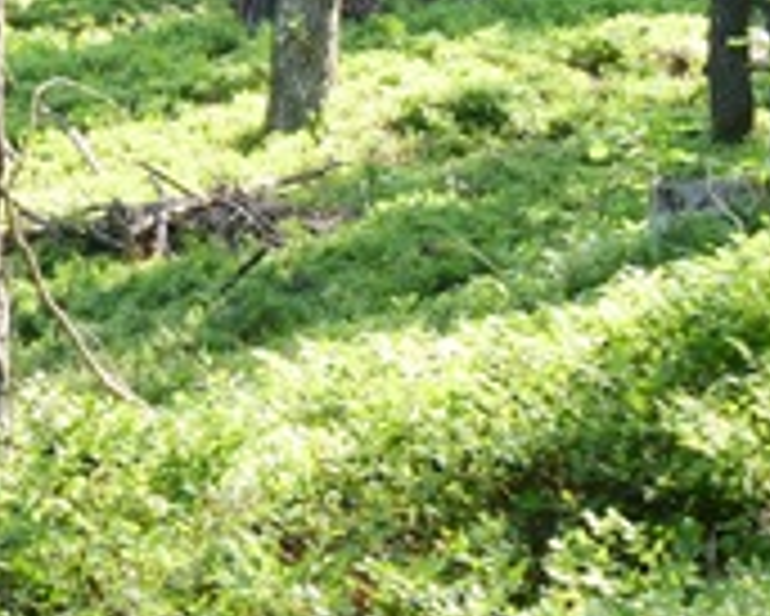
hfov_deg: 4.2
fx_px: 10421
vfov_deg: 3.4
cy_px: -292
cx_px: -572
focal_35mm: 457
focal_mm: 50
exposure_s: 1/125
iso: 2000
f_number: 11
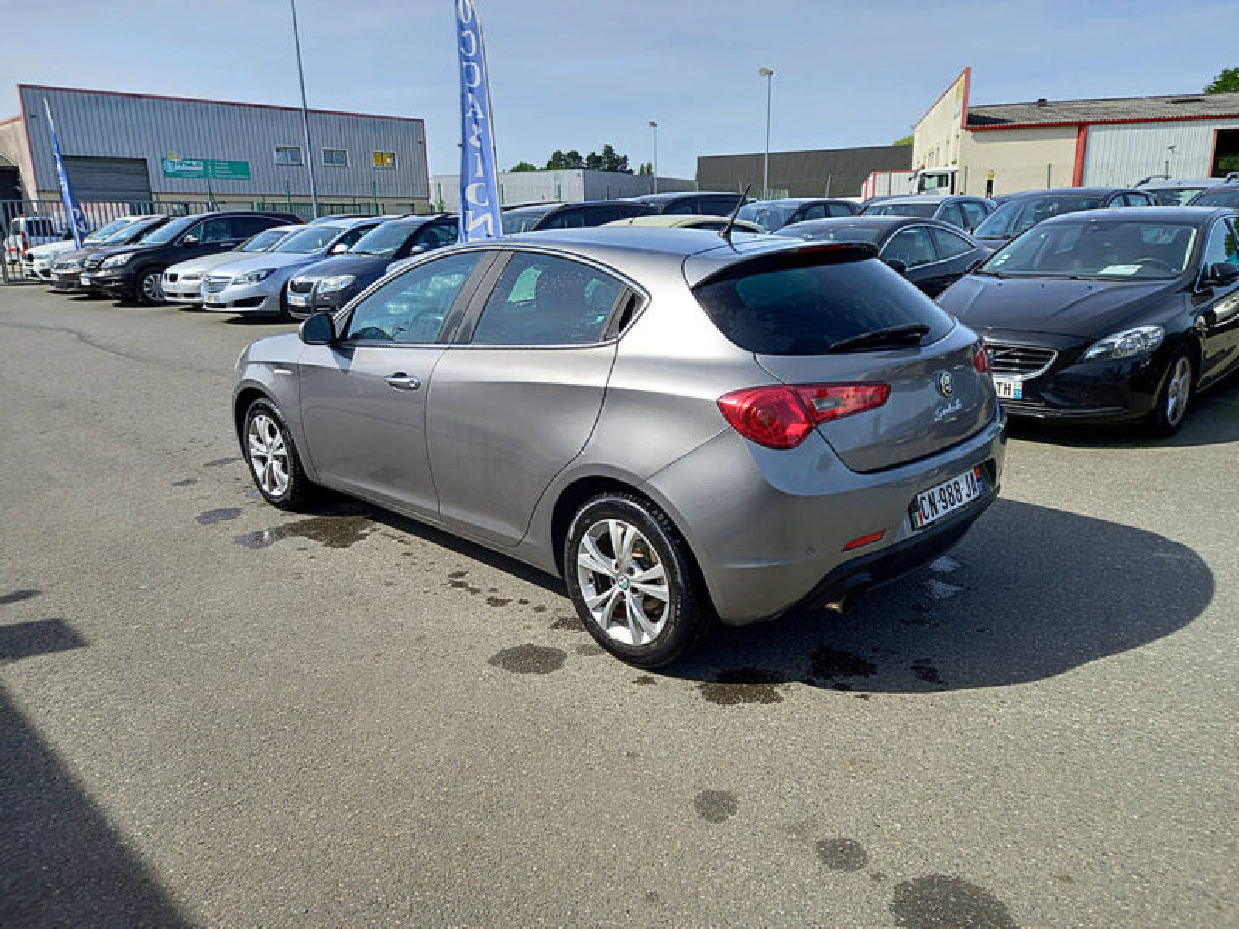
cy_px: 464
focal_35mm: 25
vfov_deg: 54.9
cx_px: 620
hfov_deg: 69.4
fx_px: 895
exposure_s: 1/465
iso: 25
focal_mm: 4.6
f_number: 2
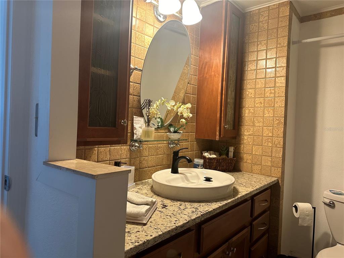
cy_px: 129
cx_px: 172
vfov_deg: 56.8
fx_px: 239
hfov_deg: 71.6
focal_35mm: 24
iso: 200
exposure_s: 1/120
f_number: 1.78
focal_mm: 6.86
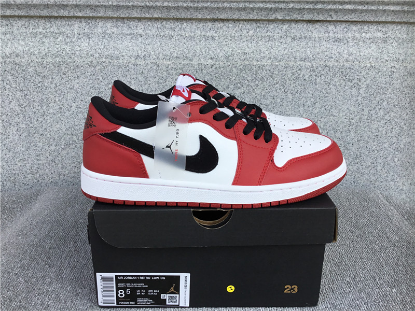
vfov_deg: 45.4
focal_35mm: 31
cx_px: 208
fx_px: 372
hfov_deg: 58.4
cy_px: 156
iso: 25
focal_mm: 3.3
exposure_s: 1/503
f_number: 2.4
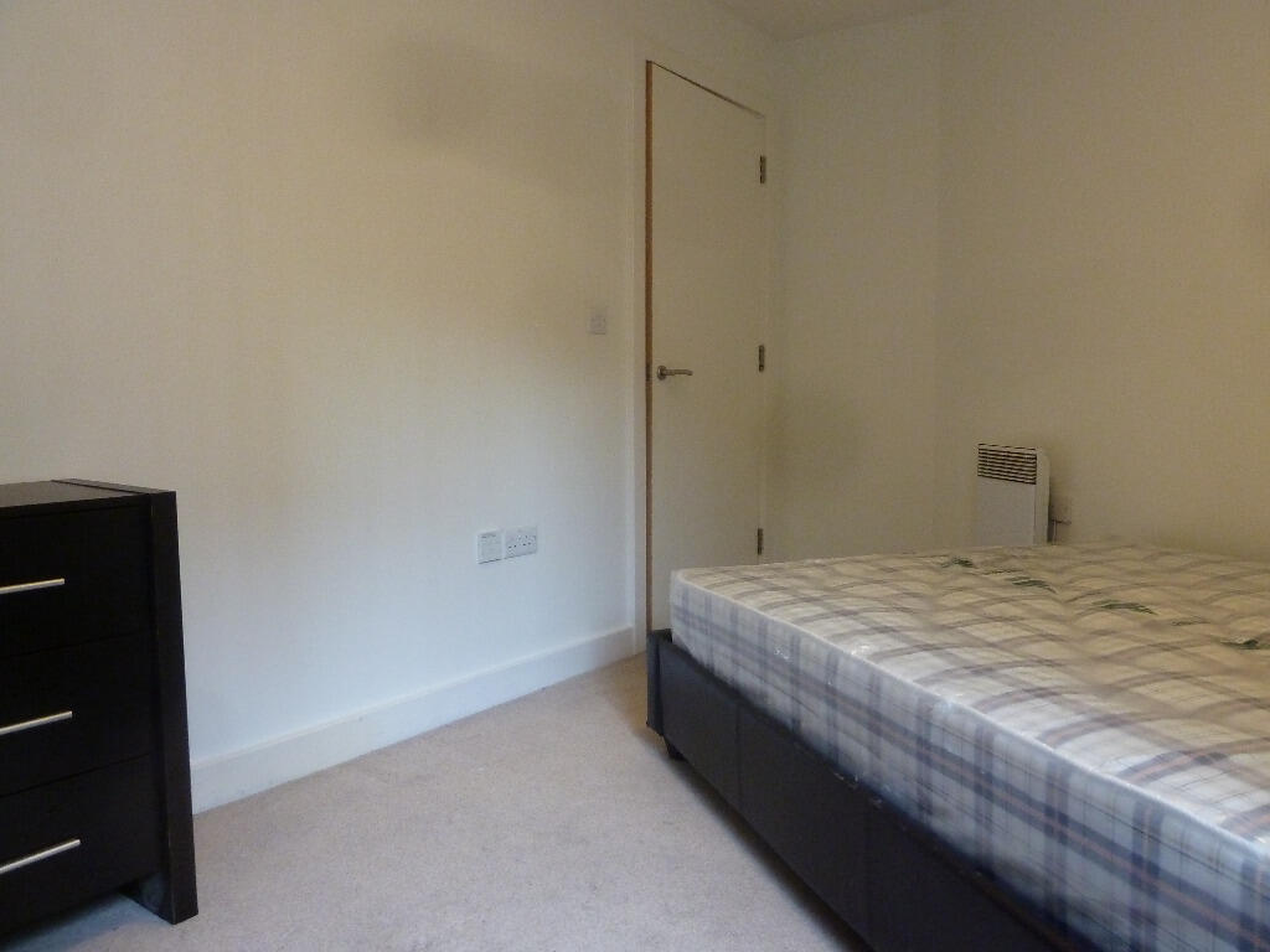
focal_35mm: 25
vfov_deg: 54.9
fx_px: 917
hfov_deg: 69.4
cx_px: 635
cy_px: 476
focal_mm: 4.1
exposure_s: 1/10
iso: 400
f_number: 3.3
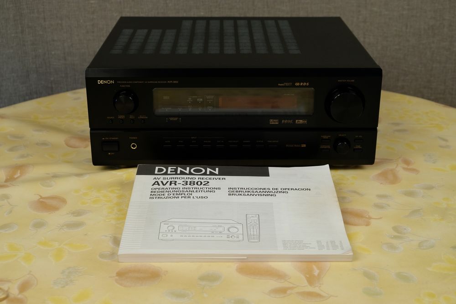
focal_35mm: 51
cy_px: 152
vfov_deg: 26.5
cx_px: 228
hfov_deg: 38.9
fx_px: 646
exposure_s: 1/34
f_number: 5.6
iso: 800
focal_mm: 34.3
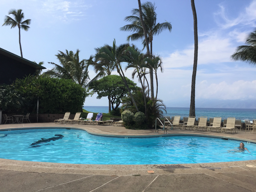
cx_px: 128
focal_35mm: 29
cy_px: 96
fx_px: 214
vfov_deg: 48.2
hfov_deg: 61.7
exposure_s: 1/3300
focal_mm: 4.15
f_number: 2.2
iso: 32
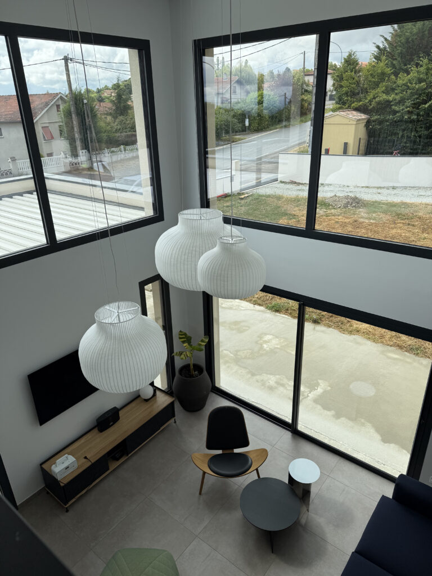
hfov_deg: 56.8
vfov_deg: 71.6
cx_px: 216
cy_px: 288
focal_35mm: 24
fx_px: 399
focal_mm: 6.76
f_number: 1.78
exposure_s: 1/1949
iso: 80
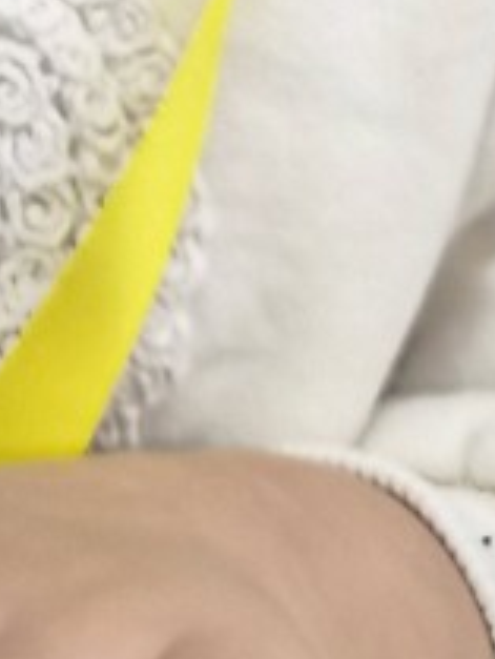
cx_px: -252
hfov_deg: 10.2
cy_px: -1129
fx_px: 2686
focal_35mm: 141
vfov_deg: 10.9
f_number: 1.8
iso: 200
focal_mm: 5.4
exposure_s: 1/120
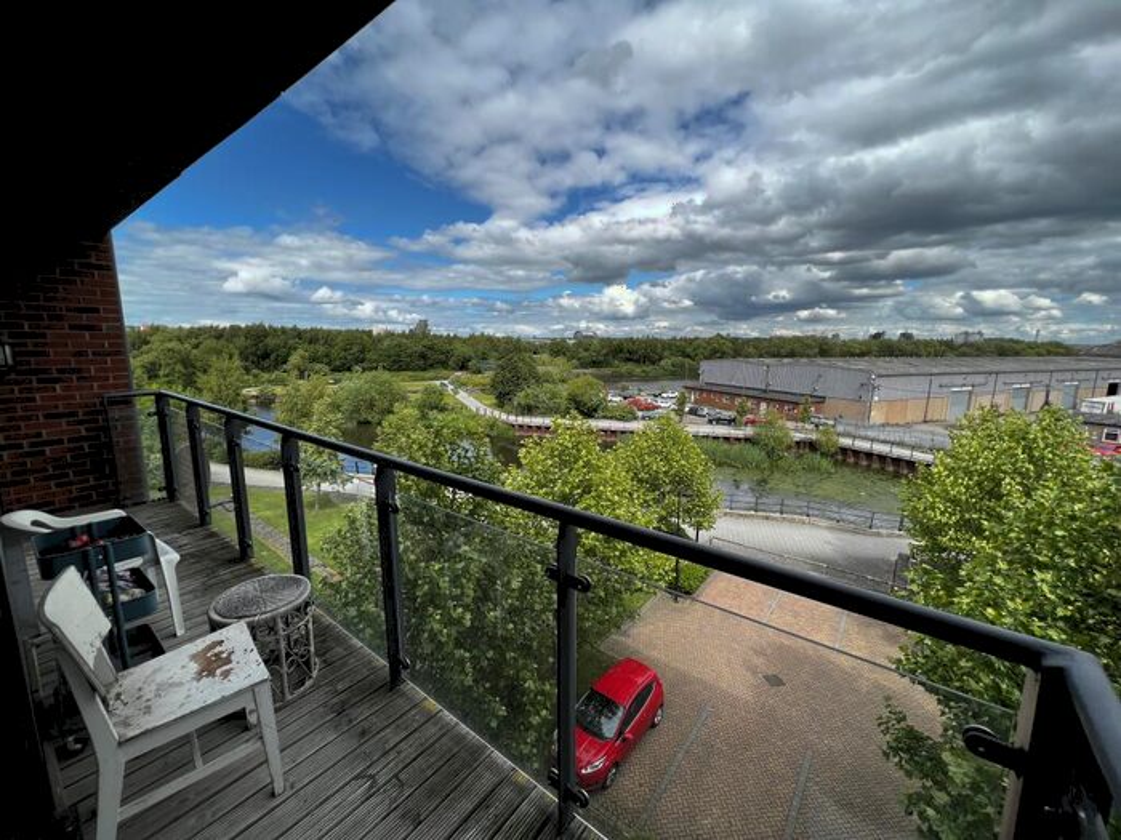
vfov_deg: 89.9
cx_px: 560
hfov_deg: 106.2
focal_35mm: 13
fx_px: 421
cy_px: 420
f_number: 1.8
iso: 32
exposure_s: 1/1531
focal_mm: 1.57
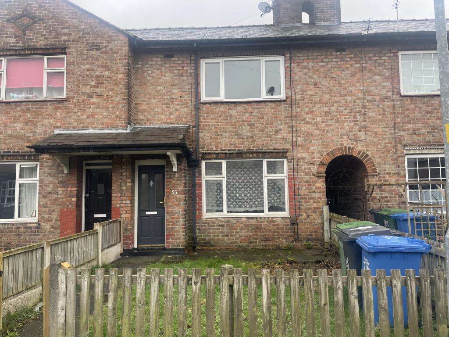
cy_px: 168
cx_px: 224
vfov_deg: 53.1
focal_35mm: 26
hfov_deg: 67.3
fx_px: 337
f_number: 1.6
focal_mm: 4.2
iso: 32
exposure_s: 1/406
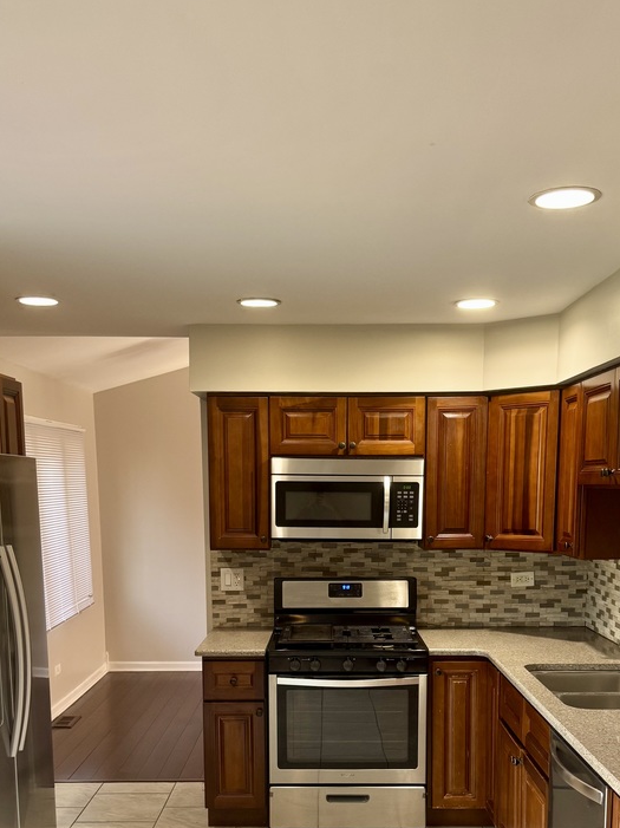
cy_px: 618
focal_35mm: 37
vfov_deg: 48.3
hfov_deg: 38.6
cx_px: 325
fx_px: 884
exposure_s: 1/60
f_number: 1.78
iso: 160
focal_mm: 6.76
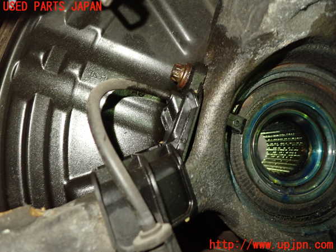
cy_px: 126
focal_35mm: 30
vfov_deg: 46.8
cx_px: 168
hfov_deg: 60.0
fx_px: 291
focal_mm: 5.4
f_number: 2.3
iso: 640
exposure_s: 1/30
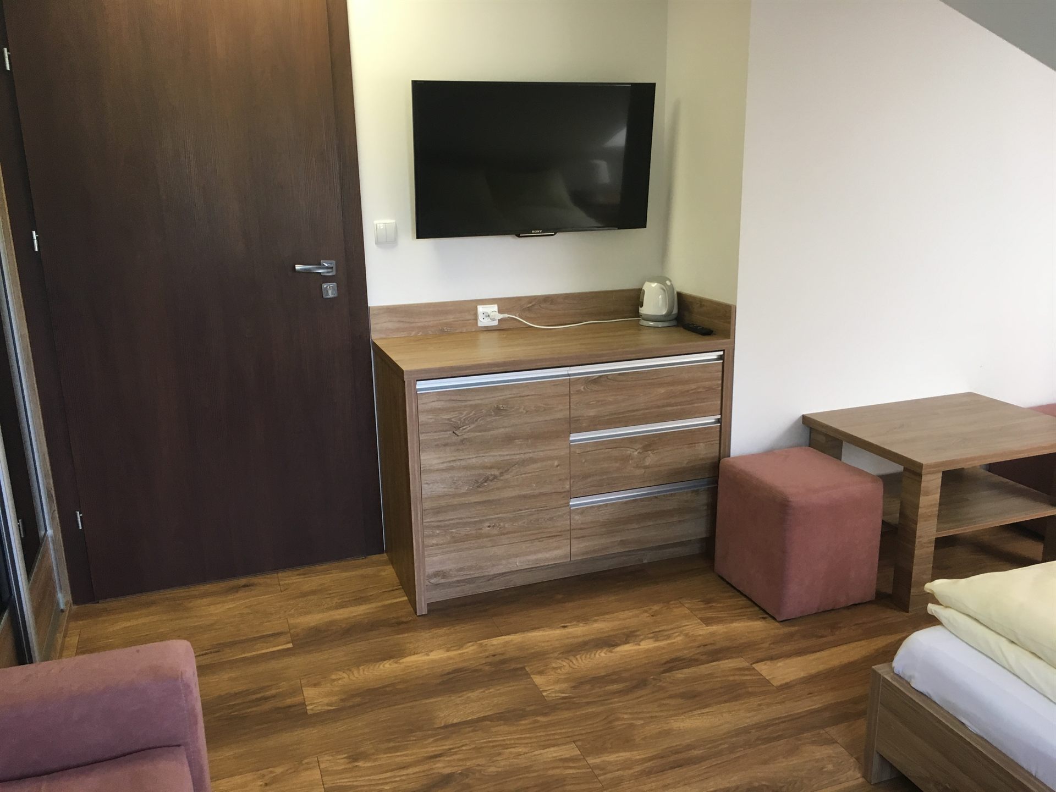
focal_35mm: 29
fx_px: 885
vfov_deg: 48.2
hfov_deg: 61.7
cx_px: 528
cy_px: 396
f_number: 2.2
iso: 50
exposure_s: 1/33
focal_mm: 4.15
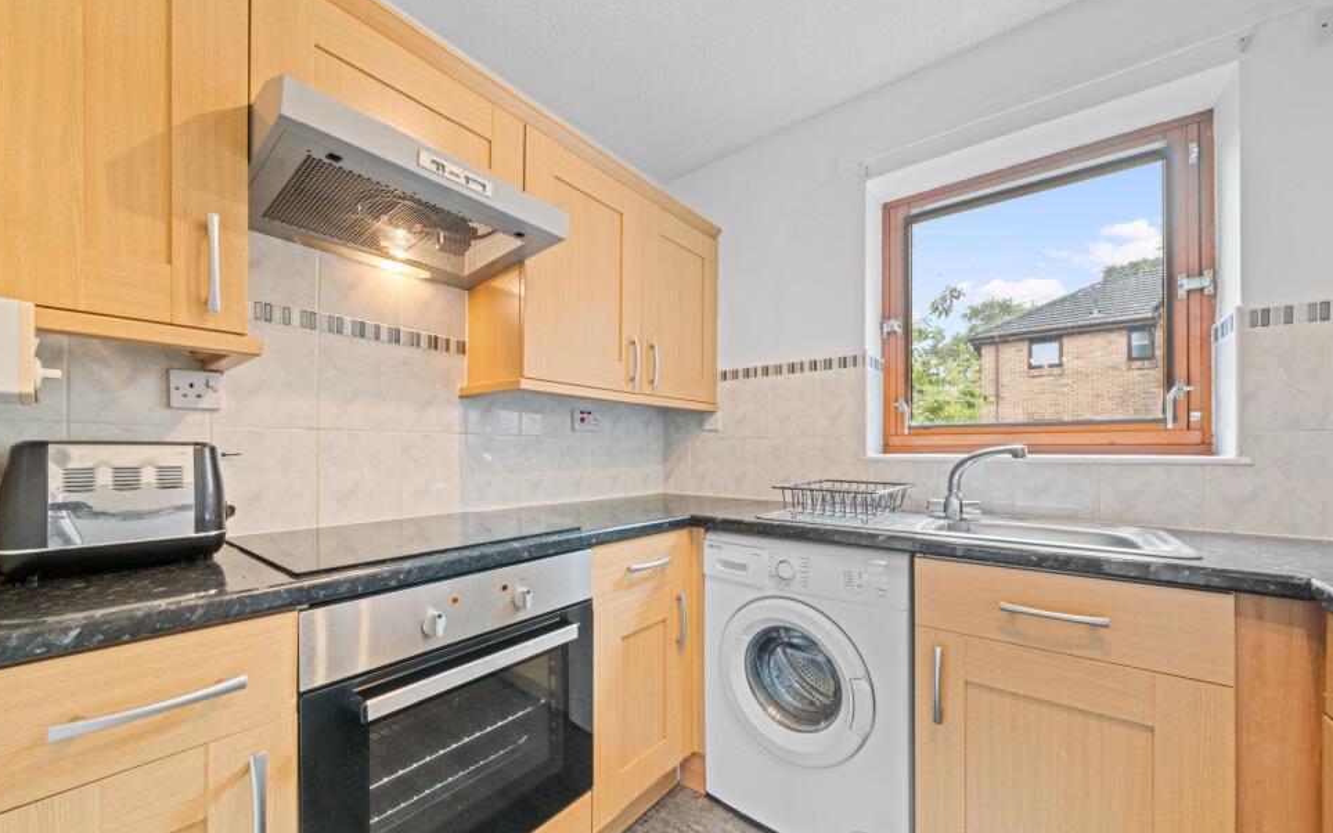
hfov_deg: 109.4
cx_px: 669
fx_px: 472
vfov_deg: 82.7
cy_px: 442
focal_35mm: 13
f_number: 20
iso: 800
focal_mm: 12
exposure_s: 1.6
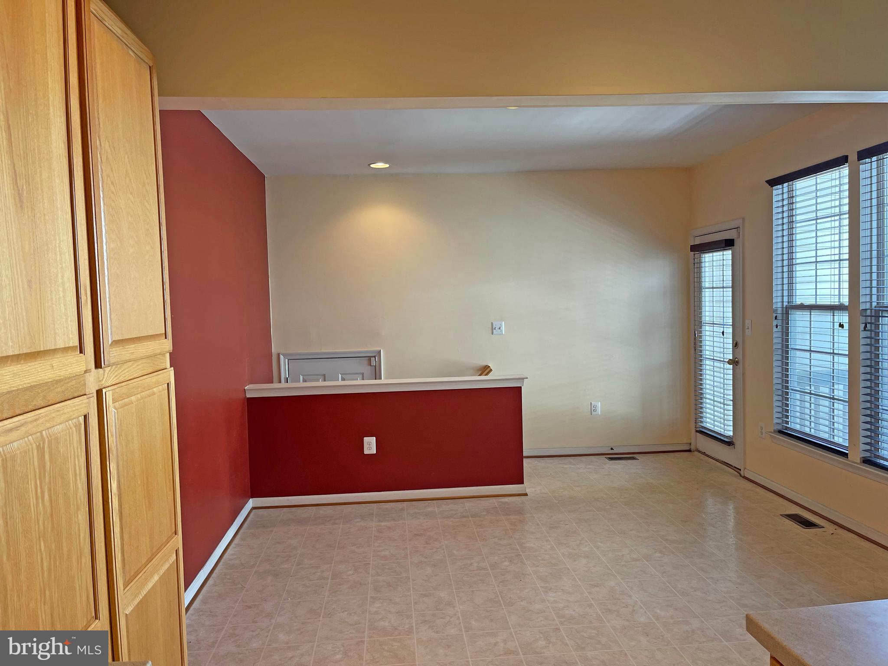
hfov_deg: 69.4
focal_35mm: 25
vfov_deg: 54.9
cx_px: 444
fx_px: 641
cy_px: 333
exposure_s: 1/120
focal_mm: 5.1
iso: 100
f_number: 1.6
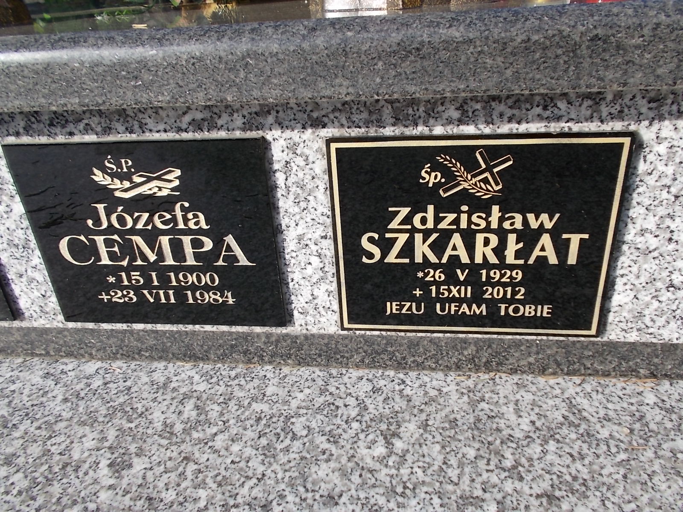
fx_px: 592
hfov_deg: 60.0
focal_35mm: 30
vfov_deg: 46.8
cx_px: 342
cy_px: 256
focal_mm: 5.3
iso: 80
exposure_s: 1/100
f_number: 8.6
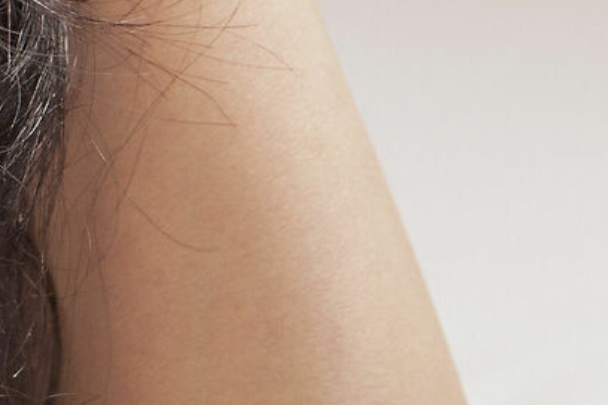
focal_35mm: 265
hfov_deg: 7.7
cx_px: -258
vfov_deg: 5.0
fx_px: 4475
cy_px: -539
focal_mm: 30
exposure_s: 1/125
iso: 800
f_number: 3.5
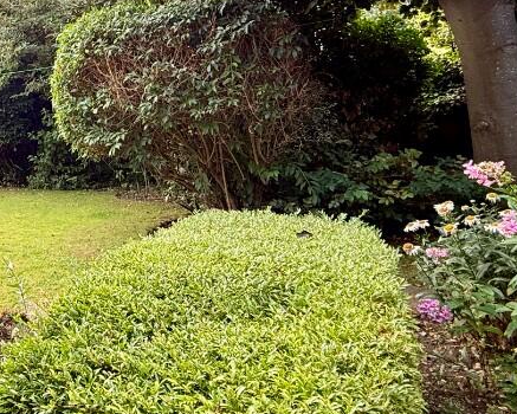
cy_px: 105
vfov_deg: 44.4
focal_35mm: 32
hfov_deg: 47.7
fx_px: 490
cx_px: 19
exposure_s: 1/219
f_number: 2.2
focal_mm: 2.22
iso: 64
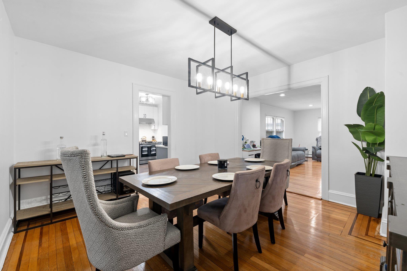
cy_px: 136
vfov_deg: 81.2
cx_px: 204
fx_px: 158
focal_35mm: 14
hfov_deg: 104.3
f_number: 10
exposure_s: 1.6
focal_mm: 14
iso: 200
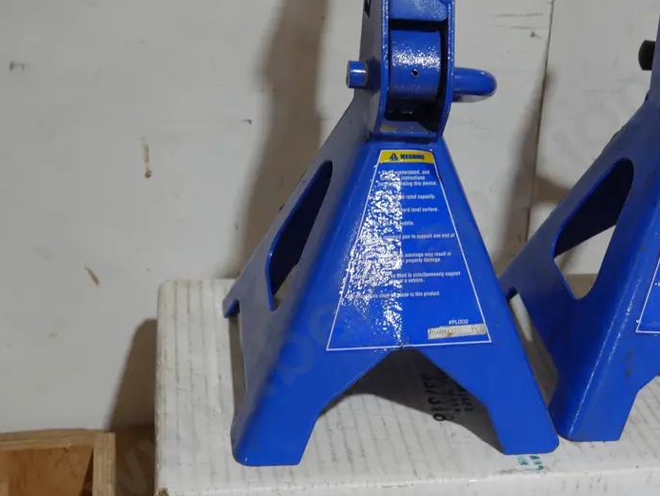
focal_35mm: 65
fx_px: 1240
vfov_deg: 22.6
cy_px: 211
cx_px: 483
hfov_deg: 29.4
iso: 500
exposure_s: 1/60
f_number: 4.7
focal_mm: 22
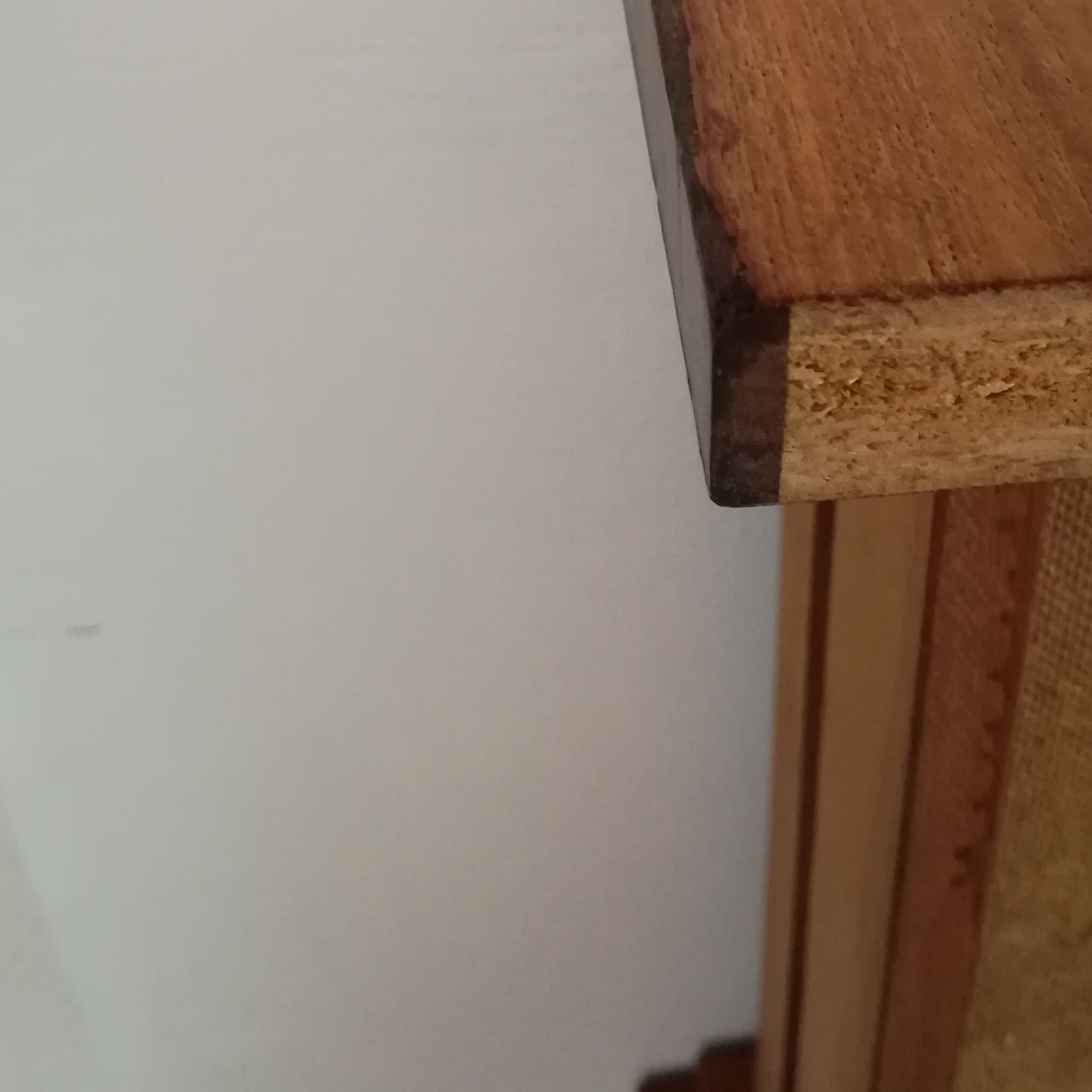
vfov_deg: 35.4
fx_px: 1606
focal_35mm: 45
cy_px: 110
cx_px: 691
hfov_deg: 37.3
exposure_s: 1/14.3
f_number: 2.2
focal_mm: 3.83
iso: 500
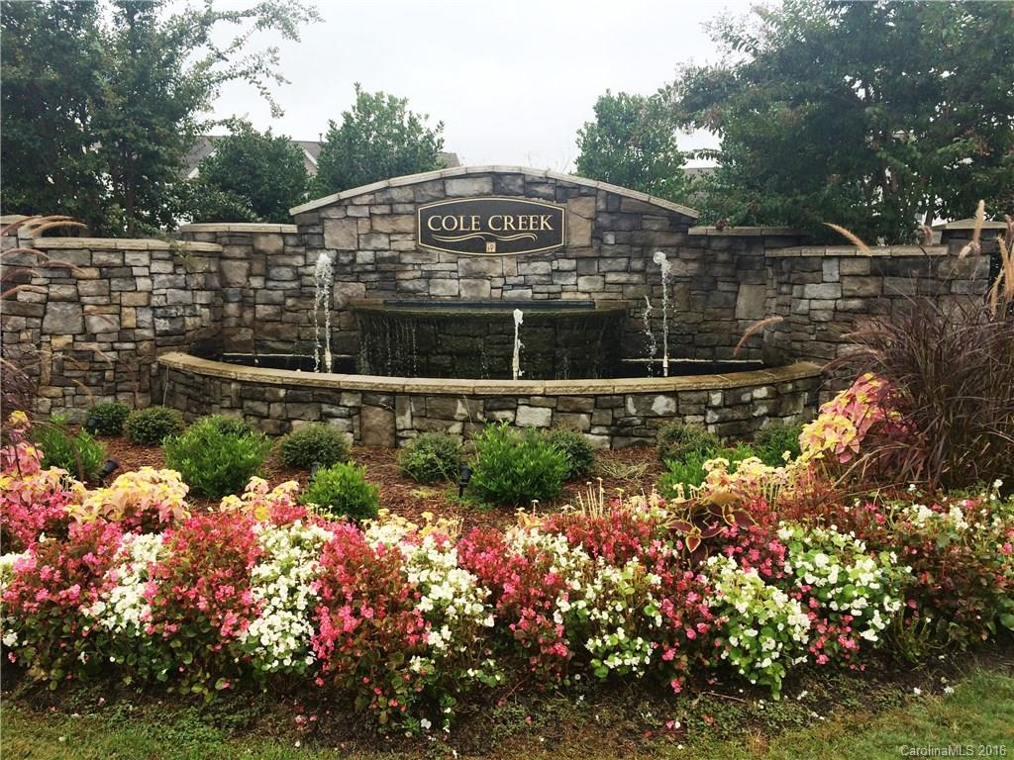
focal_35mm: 29
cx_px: 507
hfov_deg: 61.7
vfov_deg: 48.2
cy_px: 380
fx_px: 849
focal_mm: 4.15
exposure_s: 1/494
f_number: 2.2
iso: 32
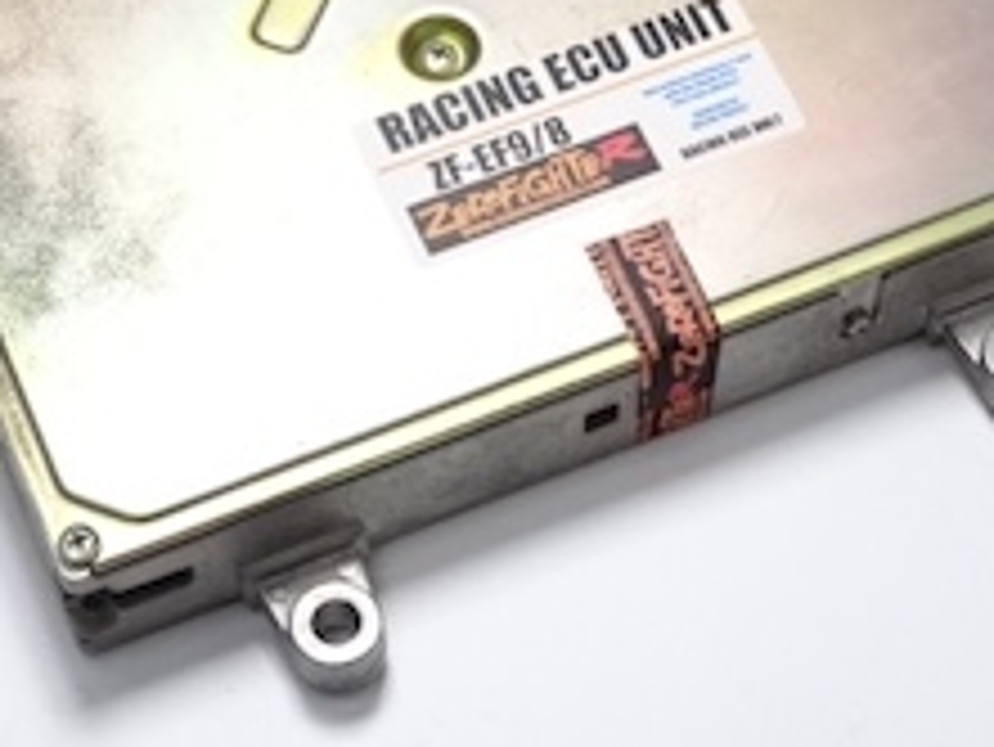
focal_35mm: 116
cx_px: 508
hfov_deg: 17.0
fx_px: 3333
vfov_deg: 12.7
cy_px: 144
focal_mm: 10.95
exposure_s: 1/80
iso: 400
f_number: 4.5
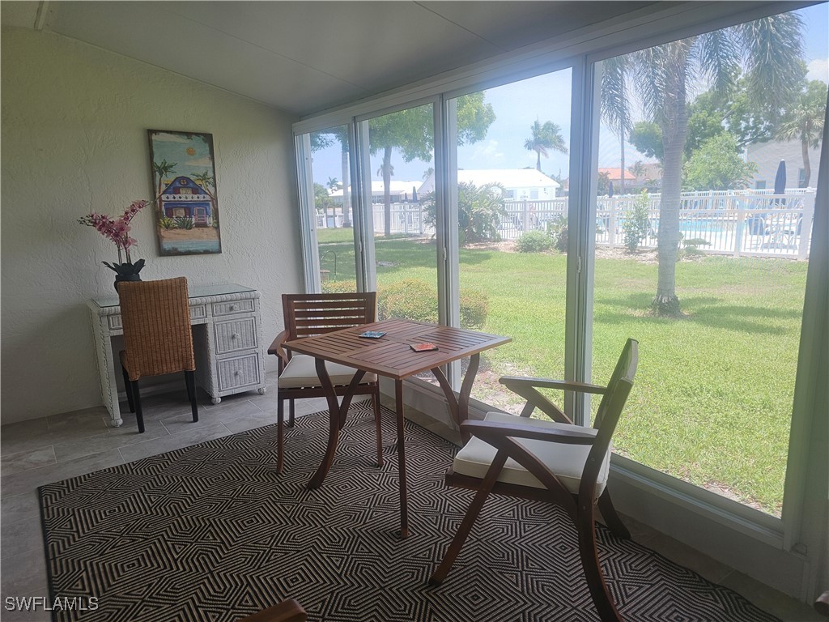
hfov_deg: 73.9
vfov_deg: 58.9
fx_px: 551
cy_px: 311
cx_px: 414
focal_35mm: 23
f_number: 1.7
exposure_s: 1/120
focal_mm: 6.3
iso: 32
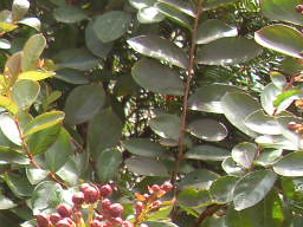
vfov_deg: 9.8
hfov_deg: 12.6
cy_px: 294
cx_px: -162
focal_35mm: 148
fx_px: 1295
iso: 80
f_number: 2.8
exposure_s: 1/350
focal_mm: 6.3
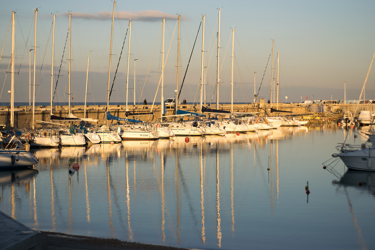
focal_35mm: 75
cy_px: 125
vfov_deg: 18.2
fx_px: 781
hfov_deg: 27.0
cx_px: 188
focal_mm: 50
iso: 100
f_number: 2.2
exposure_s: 1/3200
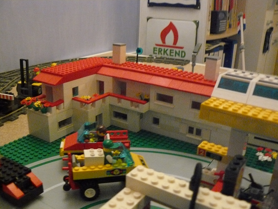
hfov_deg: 51.4
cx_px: 139
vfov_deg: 39.7
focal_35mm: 36
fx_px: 289
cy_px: 104
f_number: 2.8
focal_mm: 6
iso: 800
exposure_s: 1/15
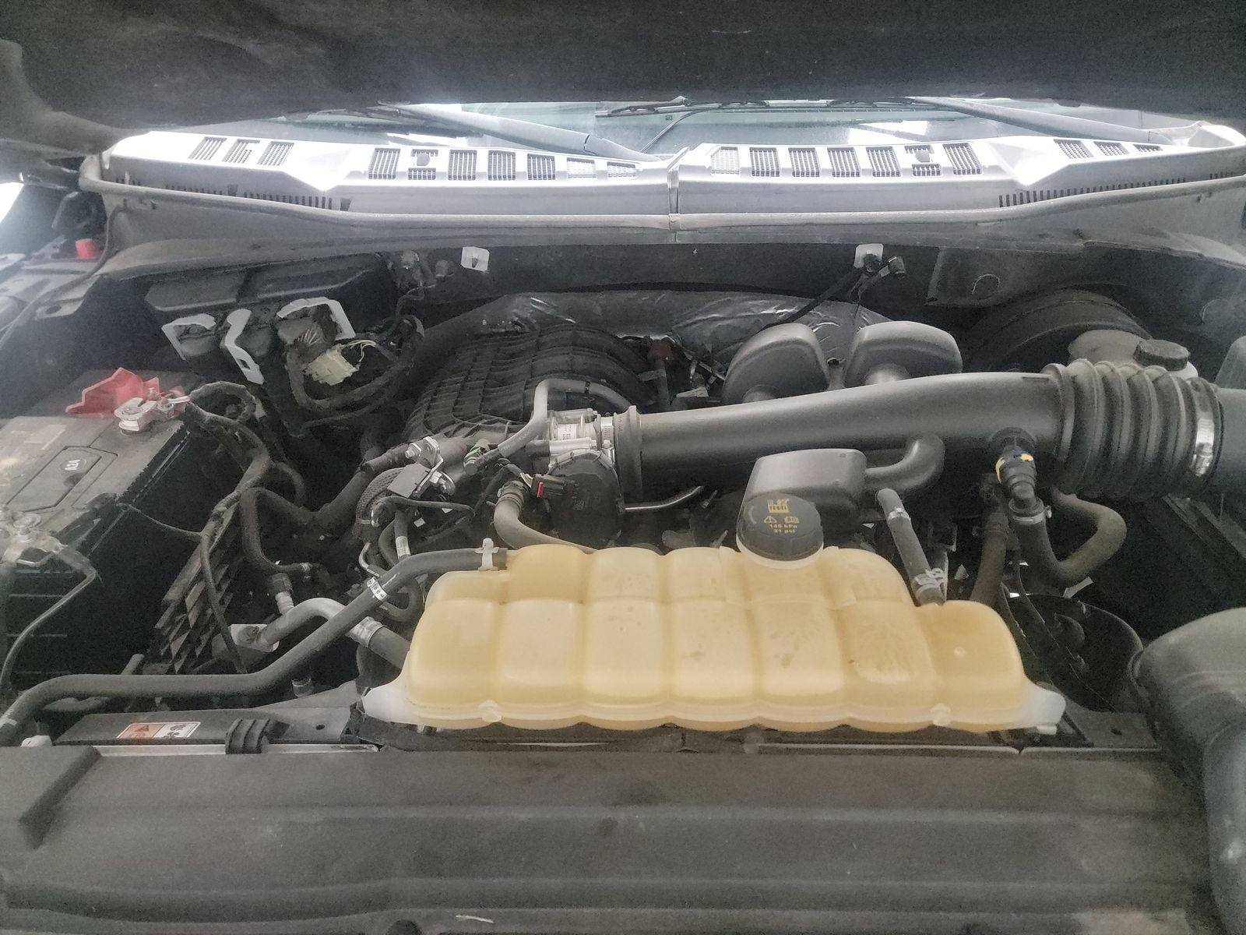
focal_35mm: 24
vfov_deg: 56.8
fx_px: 864
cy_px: 468
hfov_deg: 71.6
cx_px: 623
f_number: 1.8
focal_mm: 6.7
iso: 3300
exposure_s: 1/59
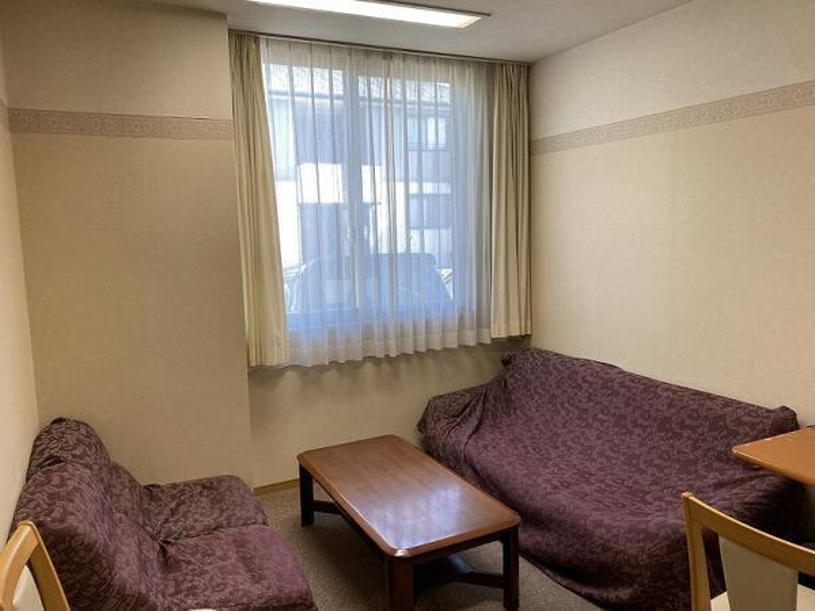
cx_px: 408
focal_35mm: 26
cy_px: 306
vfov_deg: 53.1
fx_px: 612
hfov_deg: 67.3
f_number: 1.8
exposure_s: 1/100
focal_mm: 4.25
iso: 50
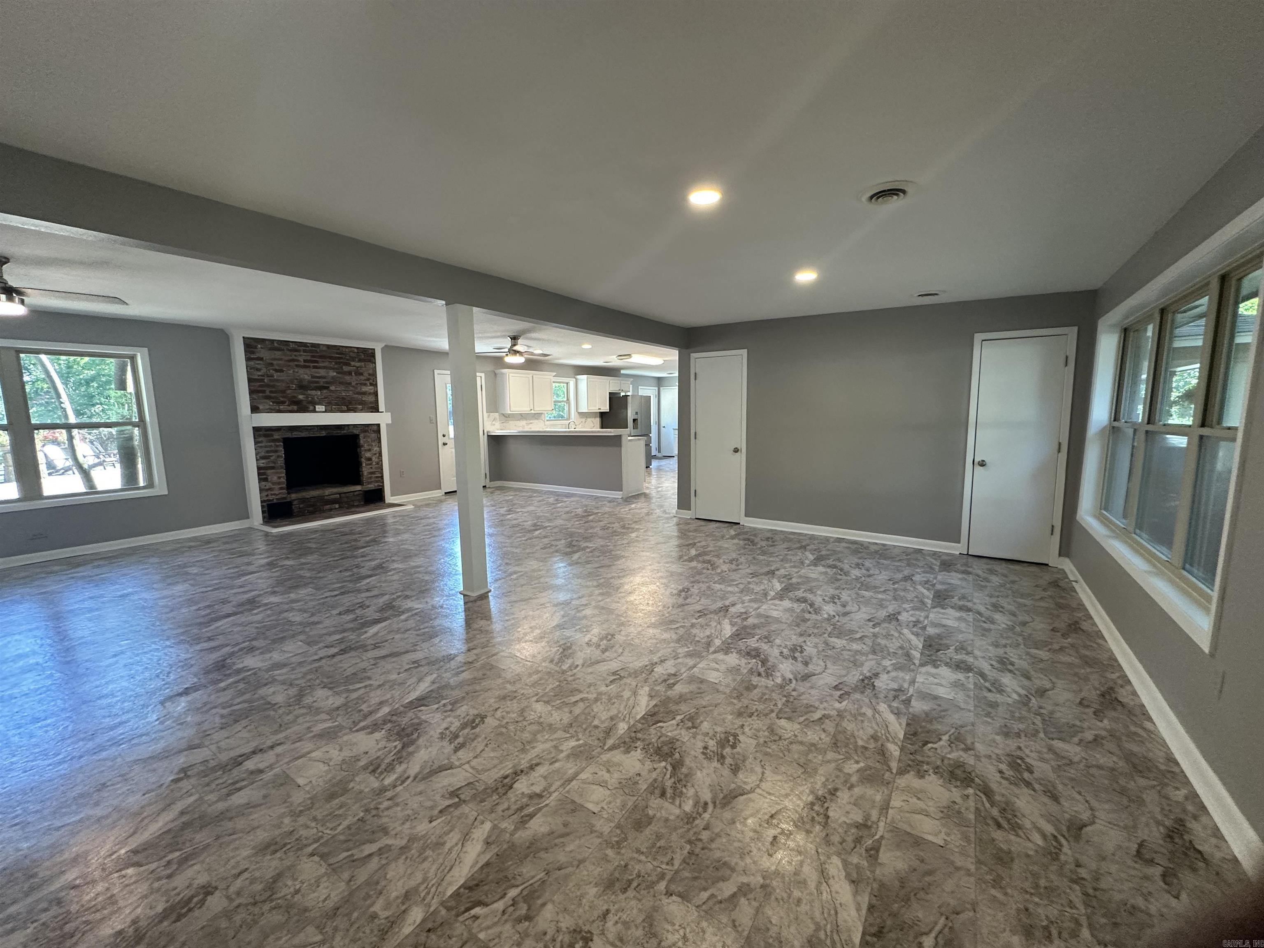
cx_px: 632
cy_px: 474
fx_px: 511
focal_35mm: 14
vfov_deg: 85.7
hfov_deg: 102.1
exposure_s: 1/120
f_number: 2.2
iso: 250
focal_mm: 2.22
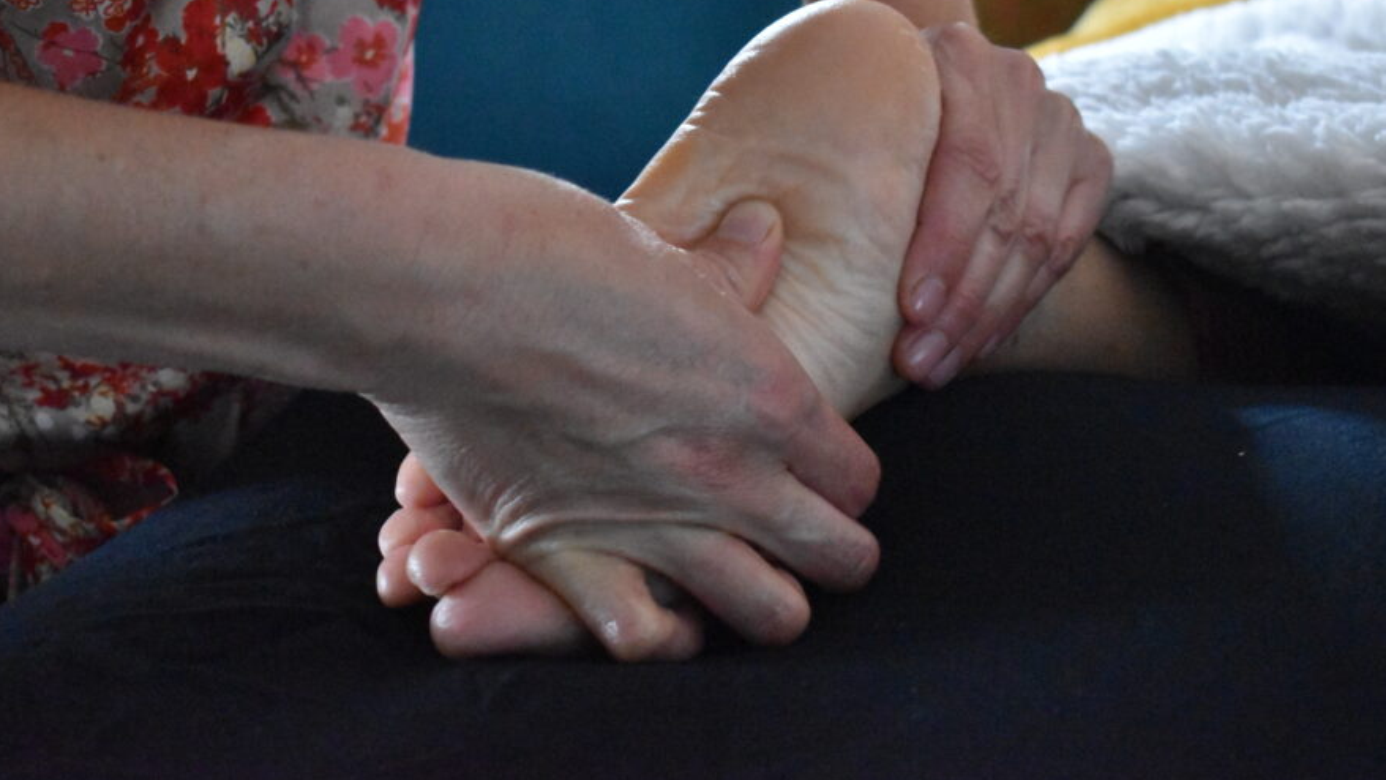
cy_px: 288
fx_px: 2830
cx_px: 666
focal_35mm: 77
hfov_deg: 27.5
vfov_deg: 15.7
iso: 9000
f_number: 5
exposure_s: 1/60
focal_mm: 42
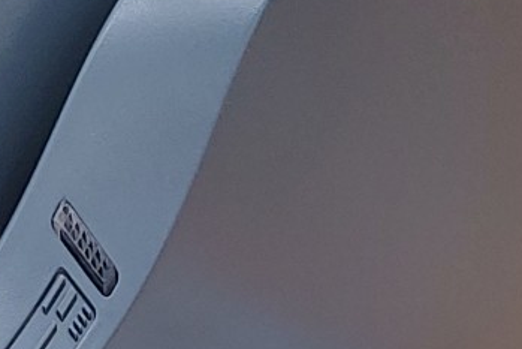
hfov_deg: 11.6
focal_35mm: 176
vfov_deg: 7.7
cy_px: 403
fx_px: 2553
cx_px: 432
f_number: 1.8
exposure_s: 1/100
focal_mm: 4.36
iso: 50
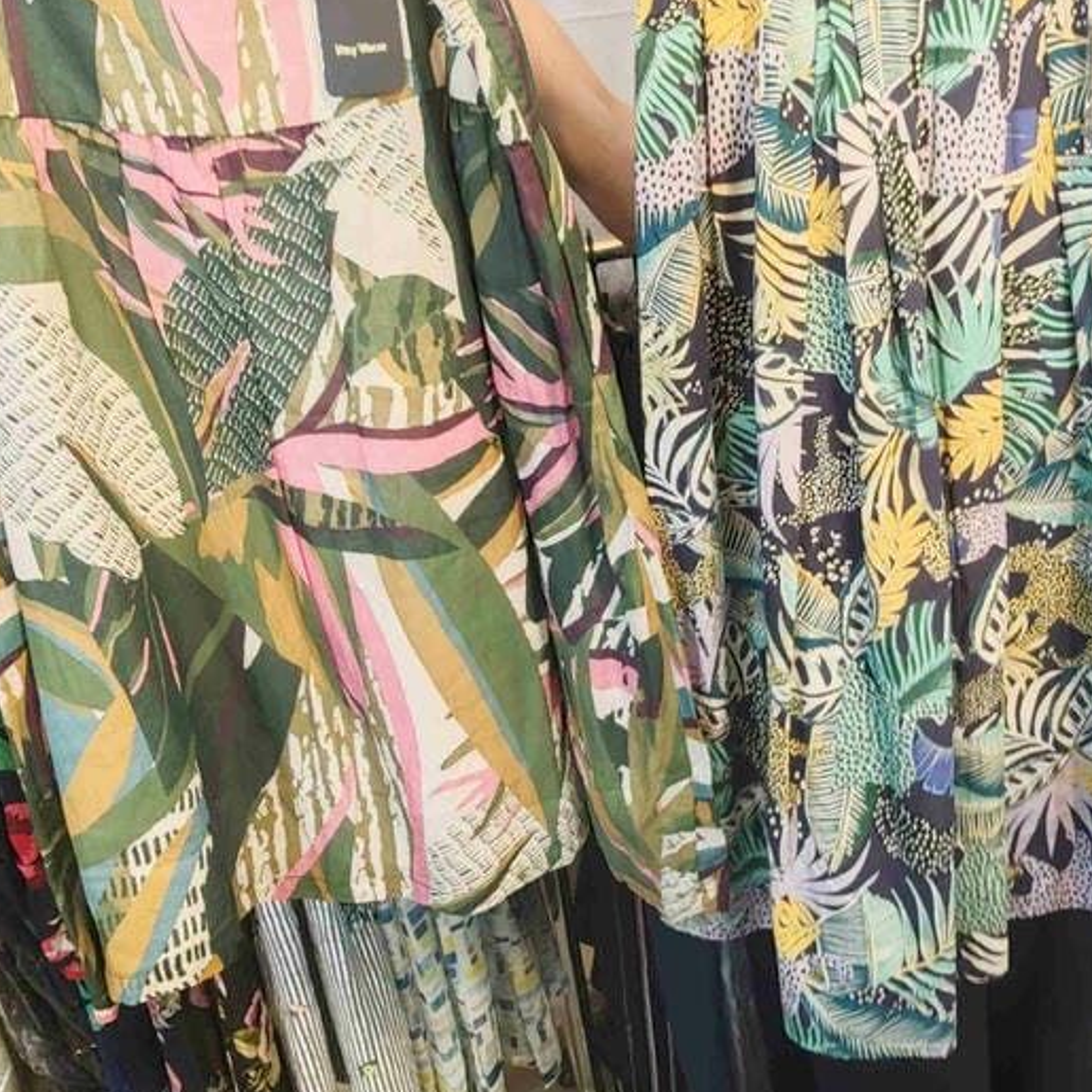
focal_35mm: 35
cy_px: 399
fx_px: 1249
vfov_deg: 46.7
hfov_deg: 46.7
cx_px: 695
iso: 200
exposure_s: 1/30
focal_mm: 2.03
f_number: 1.8
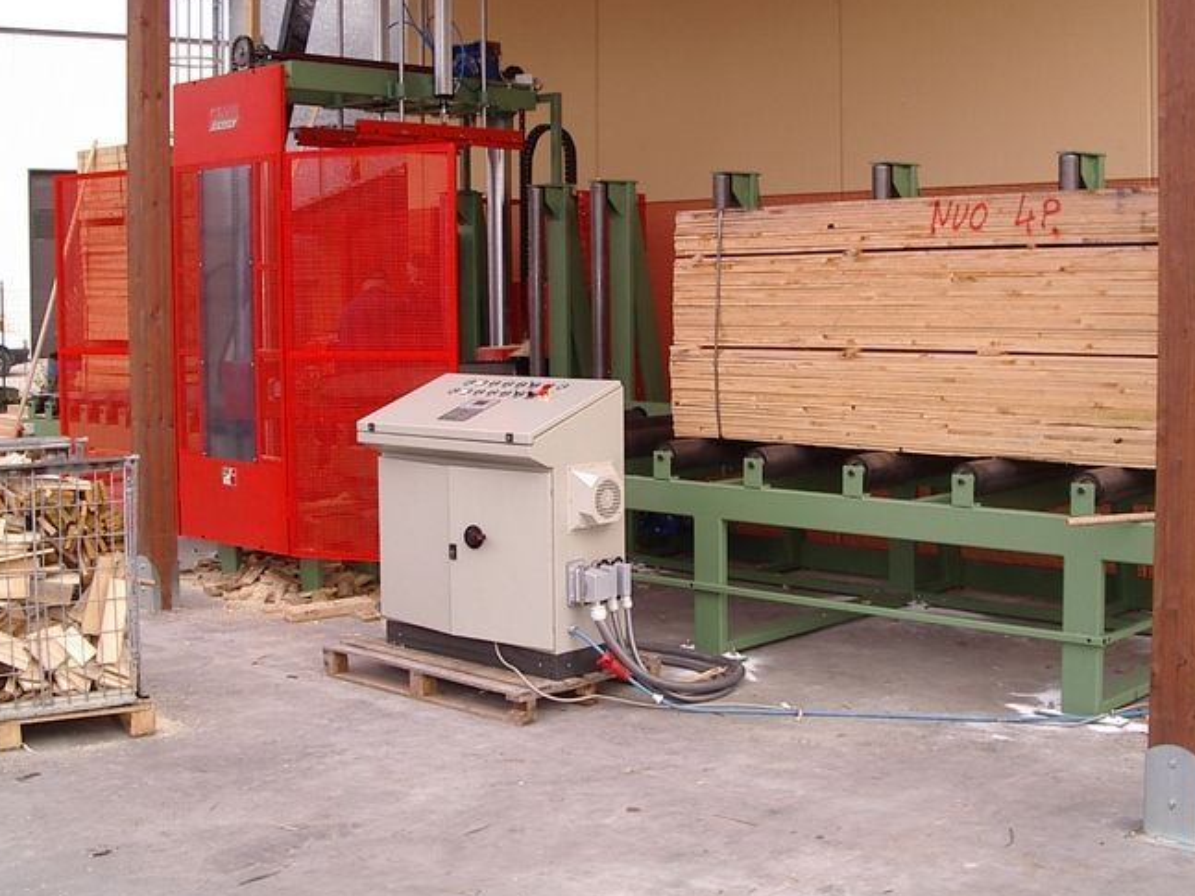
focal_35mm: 47
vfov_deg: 30.8
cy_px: 395
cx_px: 621
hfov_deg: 40.4
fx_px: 1622
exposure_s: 1/125
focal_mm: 5.8
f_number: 4.8
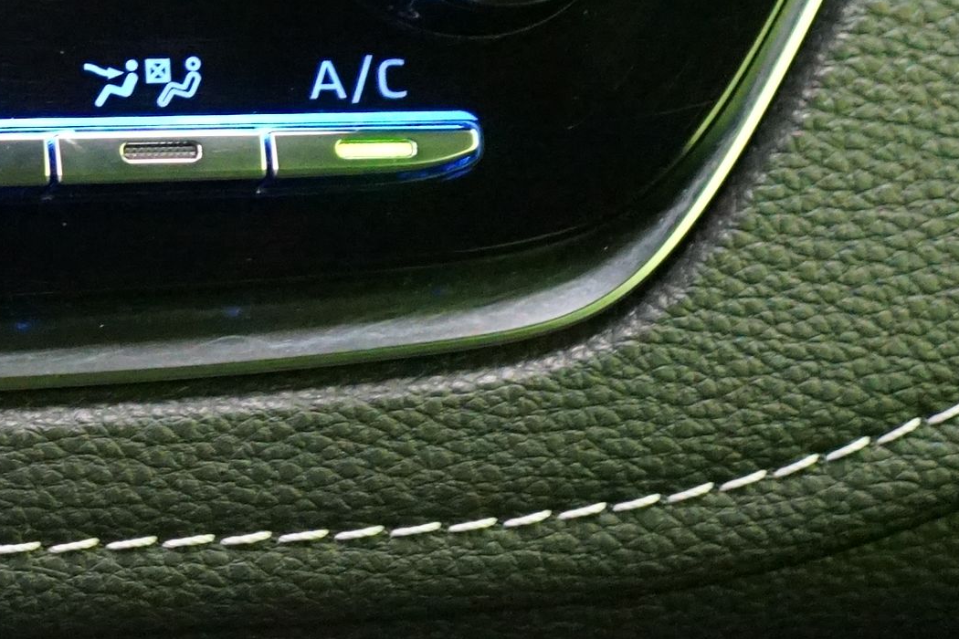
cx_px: -627
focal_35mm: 135
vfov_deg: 10.0
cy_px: -104
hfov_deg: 13.9
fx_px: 3596
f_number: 4
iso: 6400
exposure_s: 1/10
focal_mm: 36
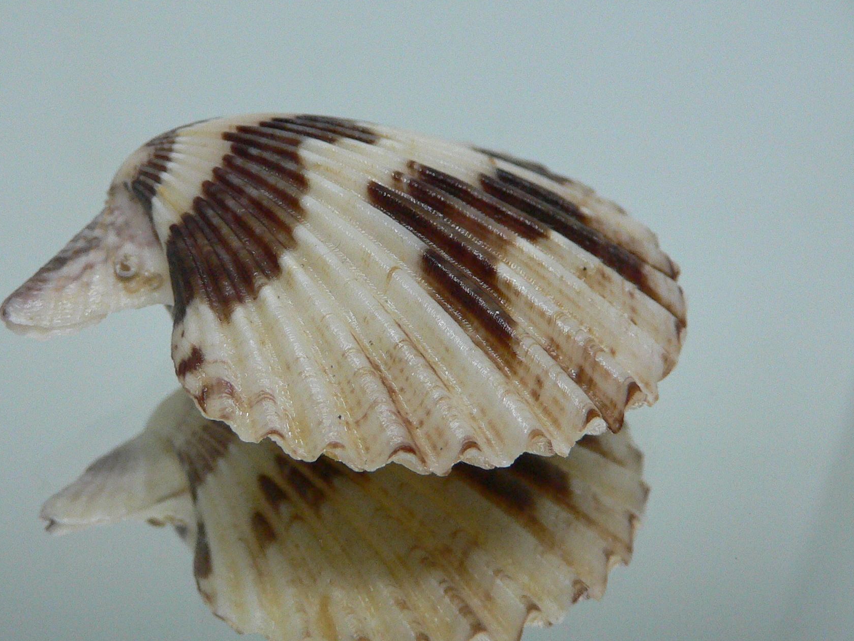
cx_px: 370
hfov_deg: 44.7
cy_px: 329
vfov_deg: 34.3
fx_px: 1036
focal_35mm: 42
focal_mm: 4.6
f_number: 2.8
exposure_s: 1/50
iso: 200
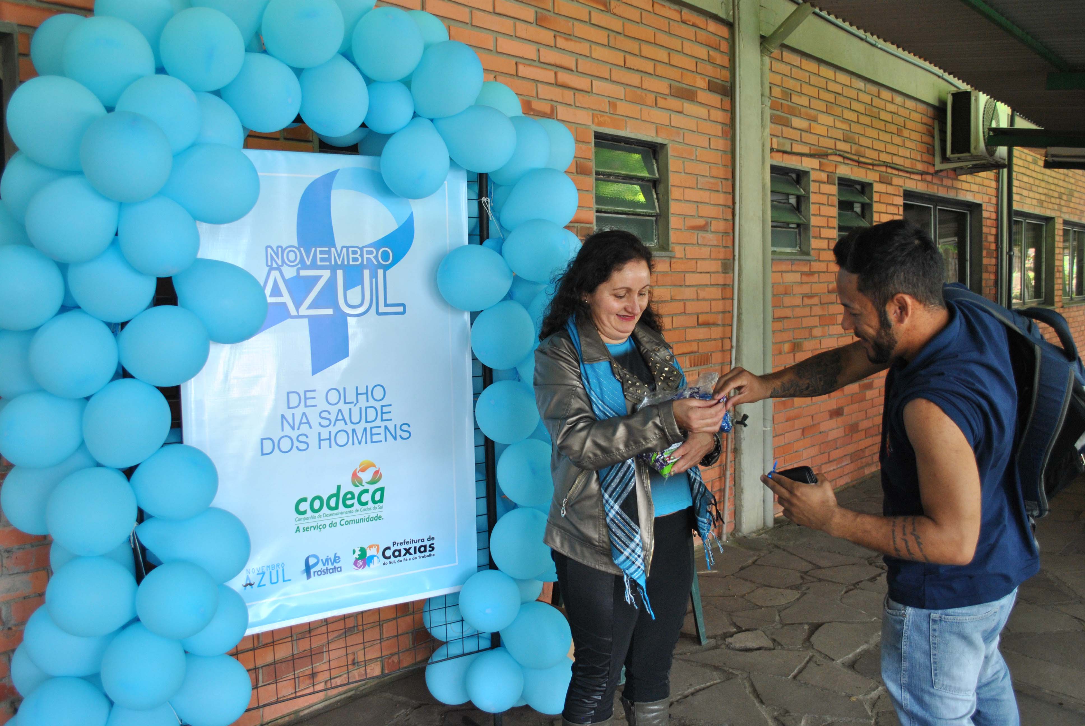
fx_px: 996
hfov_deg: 57.2
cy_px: 363
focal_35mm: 33
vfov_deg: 40.1
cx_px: 542
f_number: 3.8
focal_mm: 22
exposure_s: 1/125
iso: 400
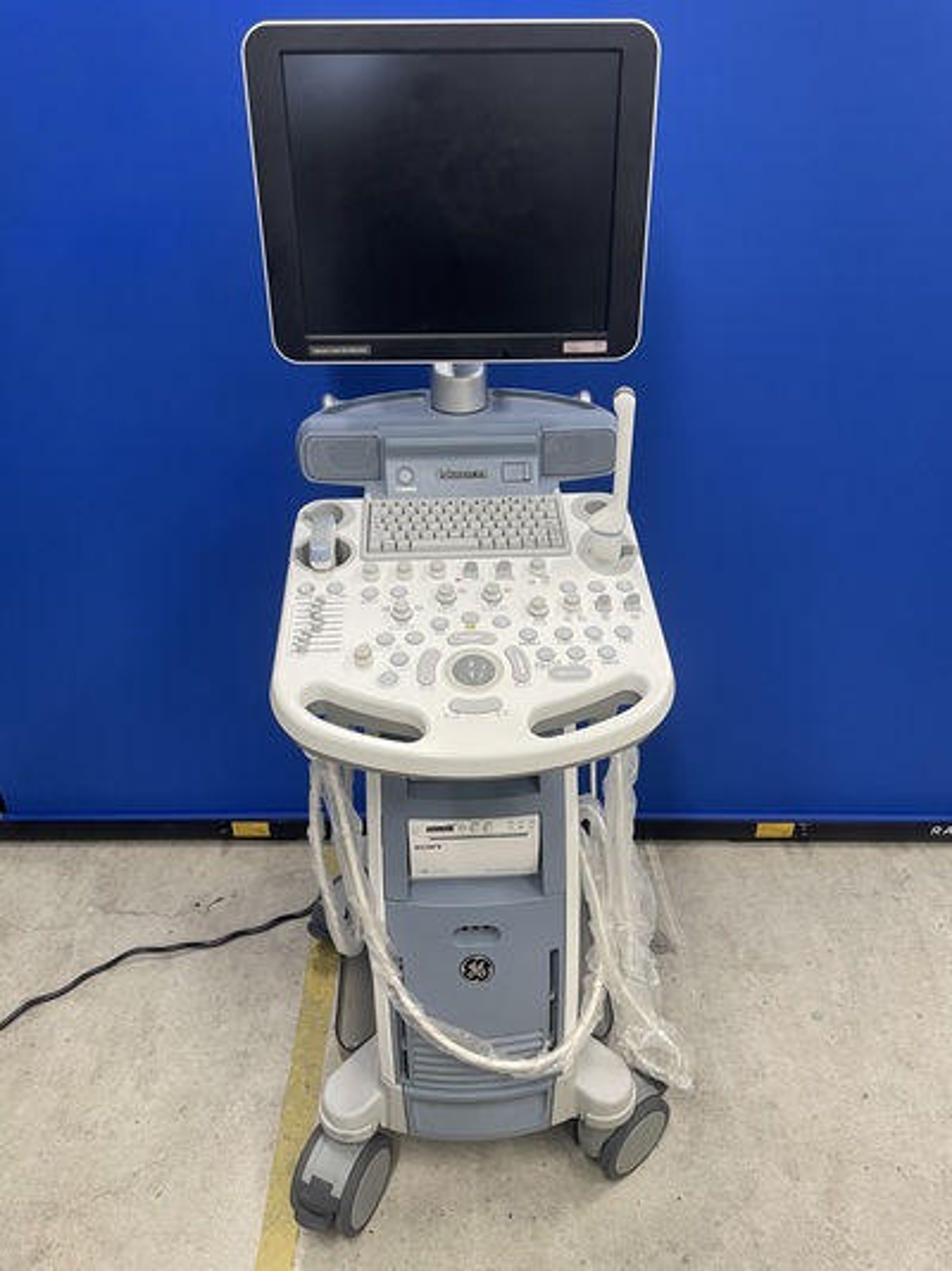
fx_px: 954
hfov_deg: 53.0
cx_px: 476
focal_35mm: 26
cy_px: 636
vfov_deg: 67.3
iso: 80
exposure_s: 1/60
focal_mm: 4.2
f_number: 1.6
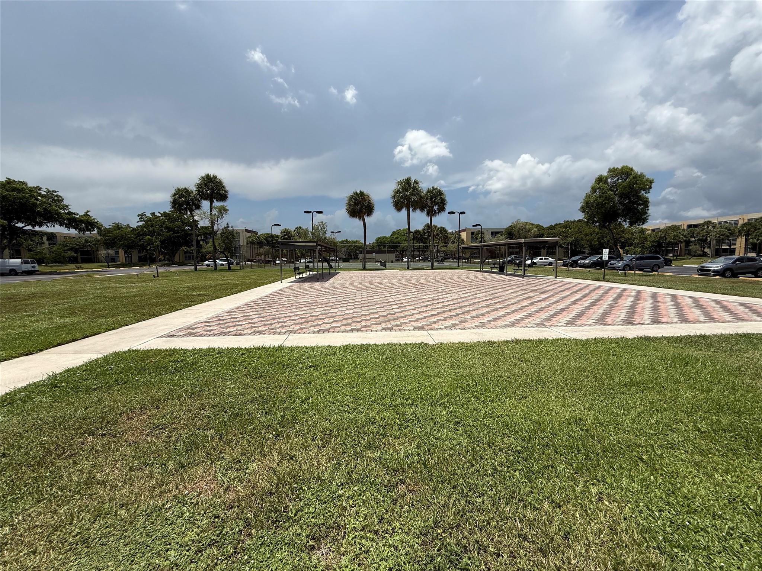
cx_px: 381
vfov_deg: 85.7
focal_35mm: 14
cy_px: 286
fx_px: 308
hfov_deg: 102.1
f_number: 2.2
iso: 50
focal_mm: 2.22
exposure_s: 1/4149
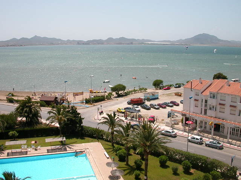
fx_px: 258
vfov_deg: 38.7
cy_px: 90
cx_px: 120
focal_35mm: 37
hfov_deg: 50.1
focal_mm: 5.6
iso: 100
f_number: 4.5
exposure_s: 1/867
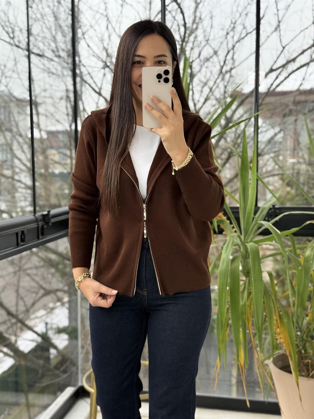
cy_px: 210
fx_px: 580
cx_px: 157
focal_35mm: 48
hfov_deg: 30.3
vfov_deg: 39.7
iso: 100
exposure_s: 1/357
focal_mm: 6.76
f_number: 1.78
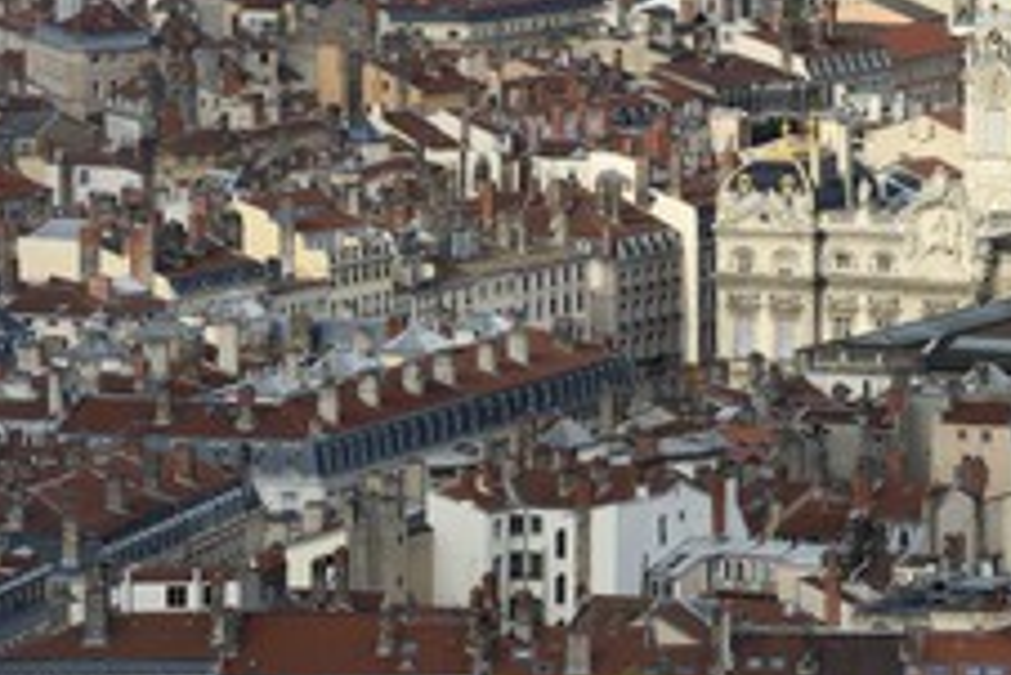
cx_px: 930
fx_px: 10453
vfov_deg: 3.7
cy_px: 219
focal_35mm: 372
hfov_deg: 5.5
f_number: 13
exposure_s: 1/250
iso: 200
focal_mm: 200
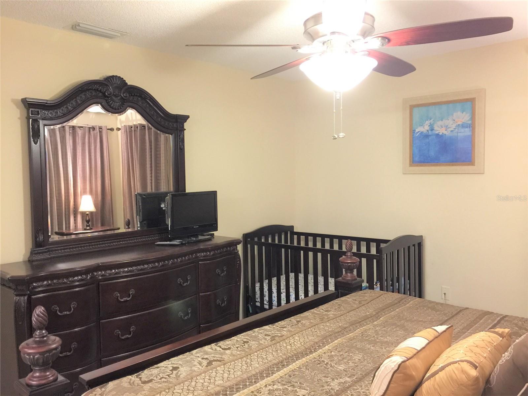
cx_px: 264
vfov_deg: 48.2
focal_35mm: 29
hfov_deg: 61.7
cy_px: 198
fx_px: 442
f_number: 2.2
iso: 100
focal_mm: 4.15
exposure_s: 1/8
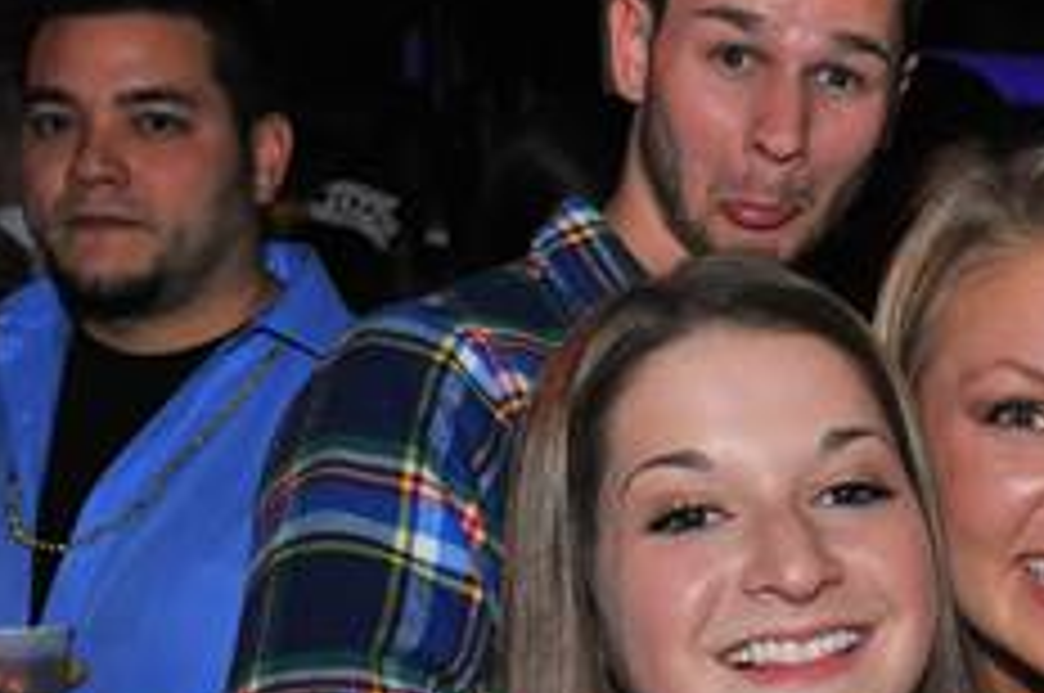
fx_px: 3301
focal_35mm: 114
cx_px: 1116
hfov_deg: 17.4
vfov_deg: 12.0
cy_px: 432
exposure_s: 1/100
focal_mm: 48
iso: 2500
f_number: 9
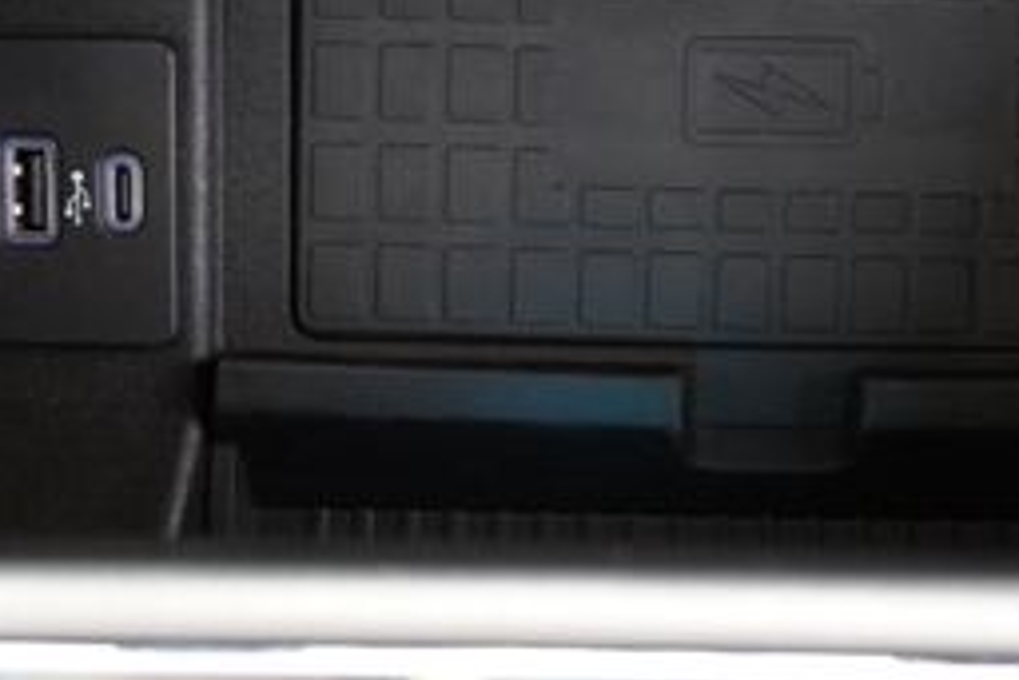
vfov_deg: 22.6
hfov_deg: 33.3
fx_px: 1699
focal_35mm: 60
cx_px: 601
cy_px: 262
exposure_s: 1/60
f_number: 3.5
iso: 2500
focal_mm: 16
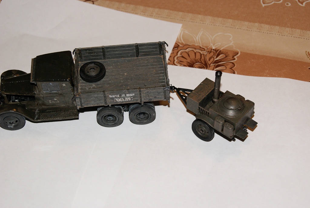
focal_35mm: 82
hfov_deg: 24.6
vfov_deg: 16.6
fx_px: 711
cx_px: 155
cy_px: 104
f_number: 5.6
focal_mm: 55
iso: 400
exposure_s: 1/80
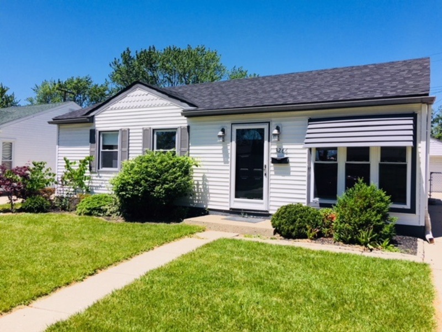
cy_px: 166
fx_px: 370
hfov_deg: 61.7
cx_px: 221
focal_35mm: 29
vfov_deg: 48.2
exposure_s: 1/1832
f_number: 2.2
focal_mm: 4.15
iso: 32
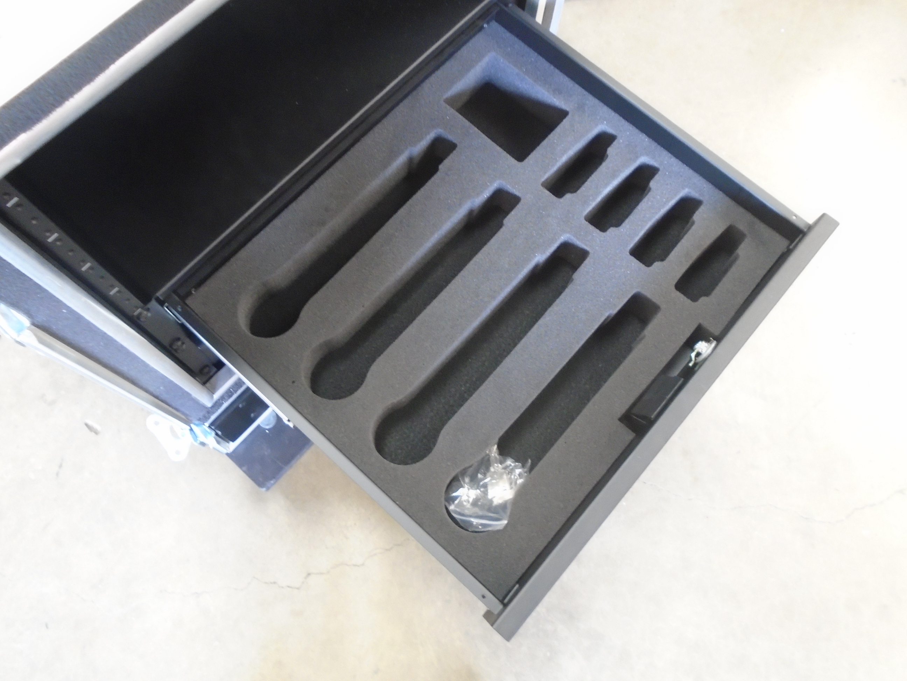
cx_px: 454
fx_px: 681
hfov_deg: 67.3
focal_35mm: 26
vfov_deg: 53.1
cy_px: 340
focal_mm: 4.6
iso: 400
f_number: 3.2
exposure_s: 1/8
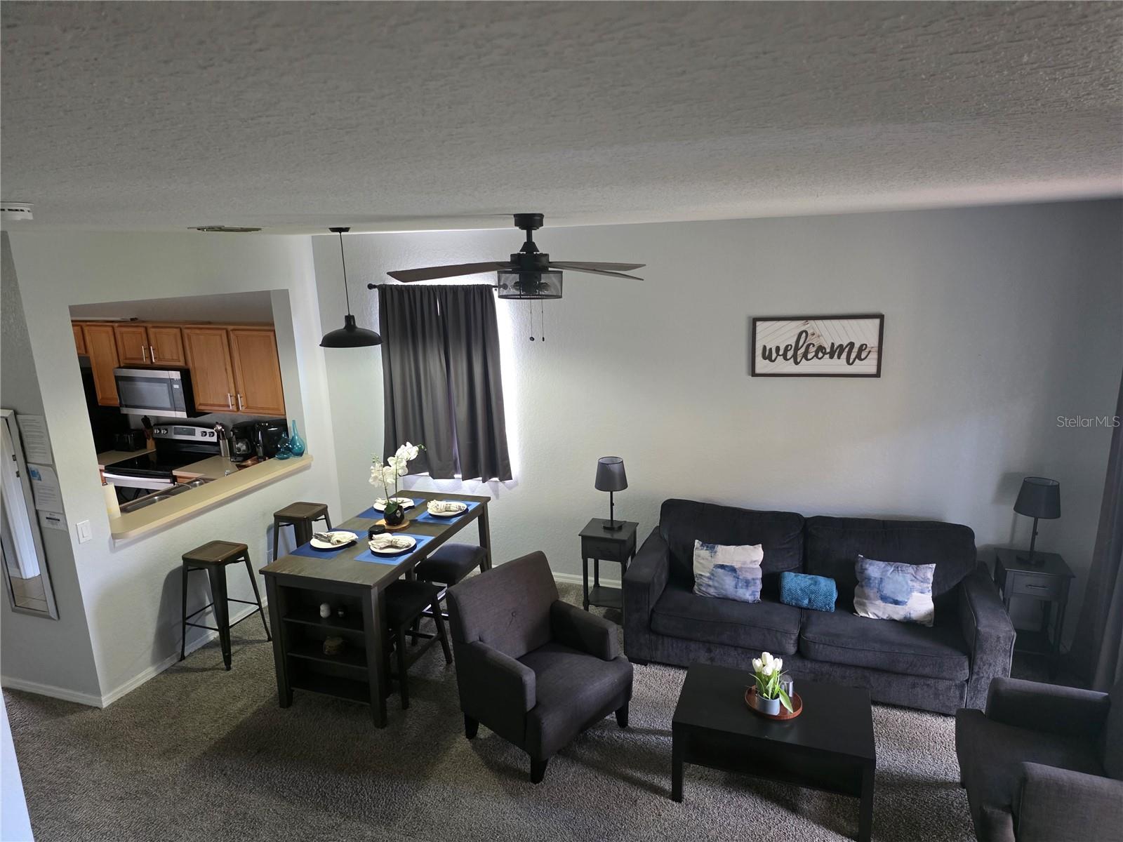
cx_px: 562
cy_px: 421
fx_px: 746
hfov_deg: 73.9
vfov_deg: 58.9
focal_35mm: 23
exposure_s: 1/120
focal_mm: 6.3
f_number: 1.7
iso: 1000
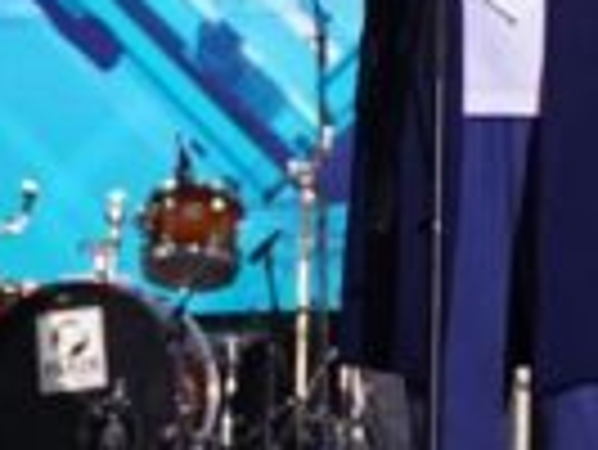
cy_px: -641
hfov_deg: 7.7
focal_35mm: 251
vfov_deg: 5.7
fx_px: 4340
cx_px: 994
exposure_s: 1/160
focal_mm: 34
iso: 400
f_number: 2.8
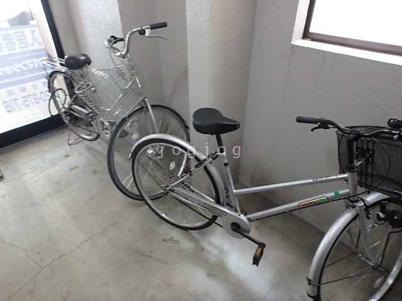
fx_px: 244
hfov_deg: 79.0
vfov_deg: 63.4
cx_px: 201
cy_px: 150
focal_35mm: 21
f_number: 3.5
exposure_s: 1/20
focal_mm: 3.7
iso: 800
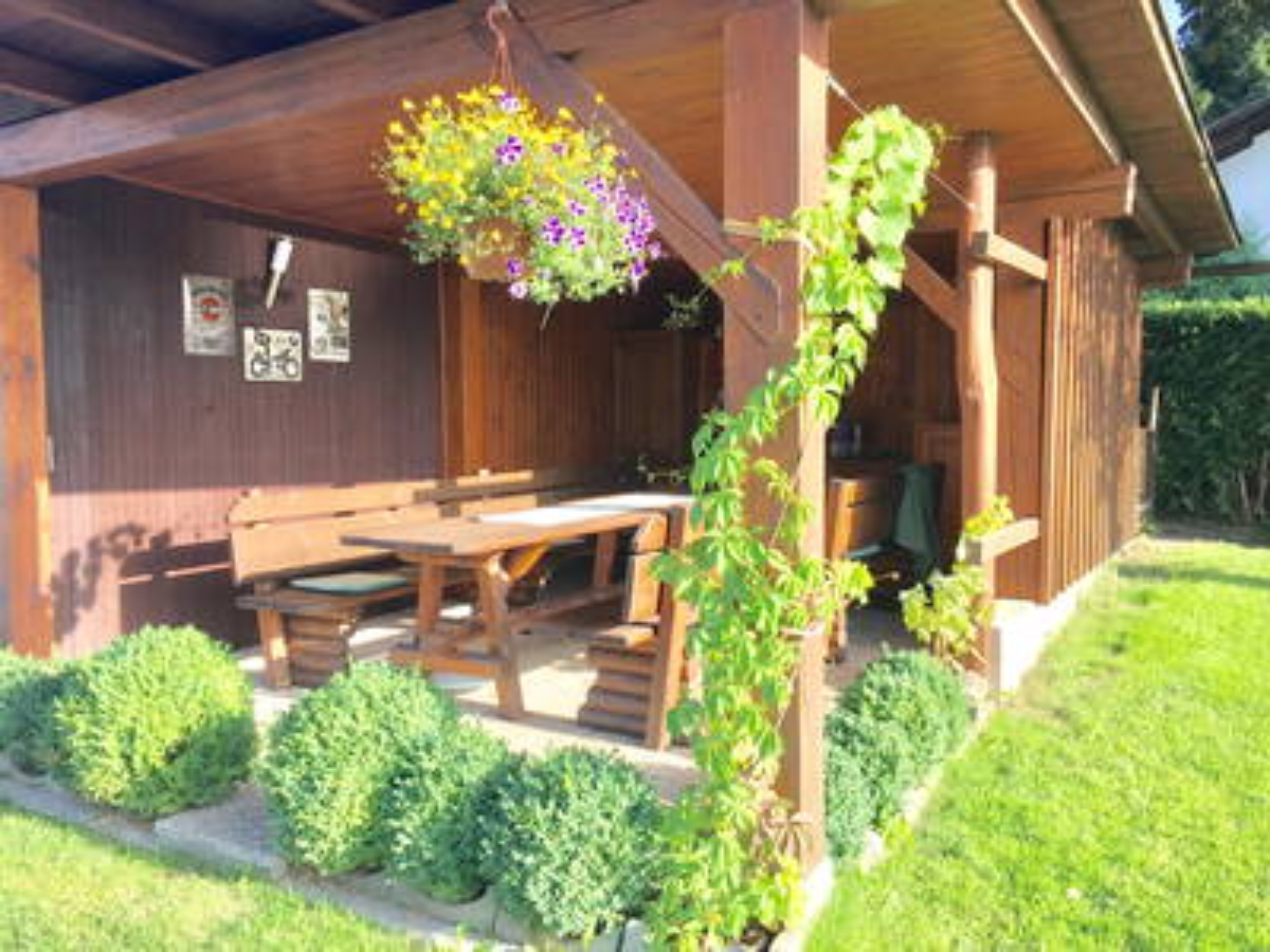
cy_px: 476
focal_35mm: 29
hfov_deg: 61.7
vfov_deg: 48.2
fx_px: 1064
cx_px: 635
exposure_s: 1/330
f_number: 2.2
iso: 25
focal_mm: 4.15
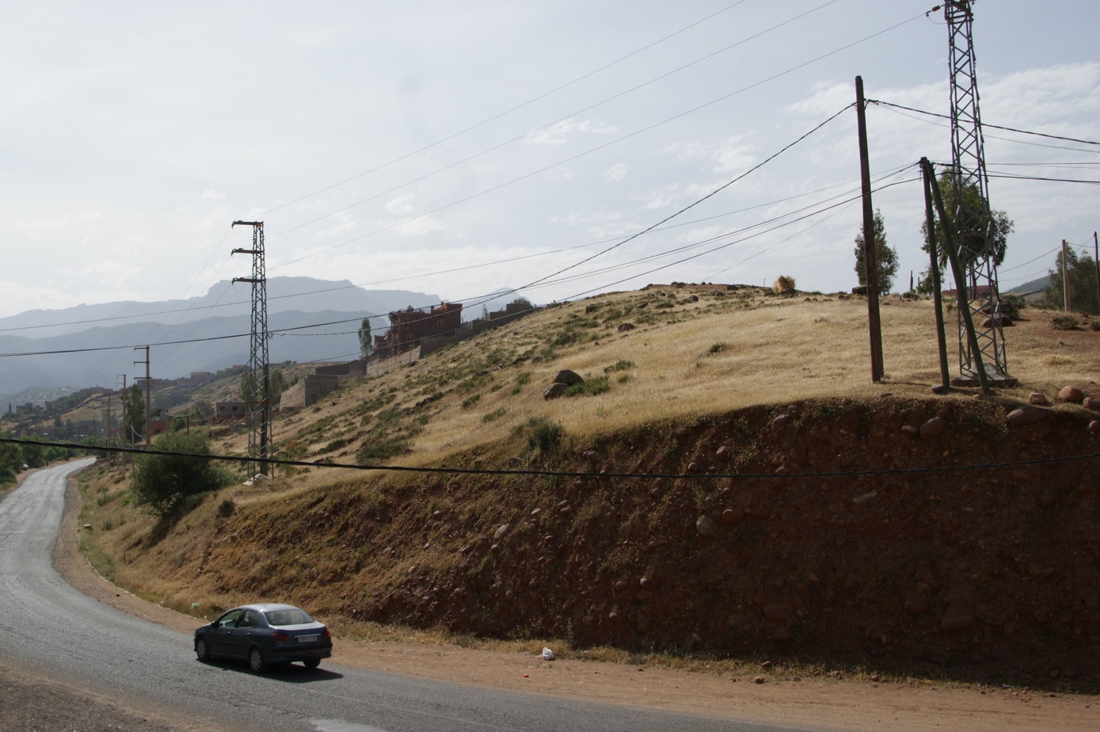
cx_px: 472
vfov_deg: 35.0
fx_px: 1160
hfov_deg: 50.6
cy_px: 325
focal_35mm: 38
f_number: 10
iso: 100
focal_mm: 22
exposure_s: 1/250
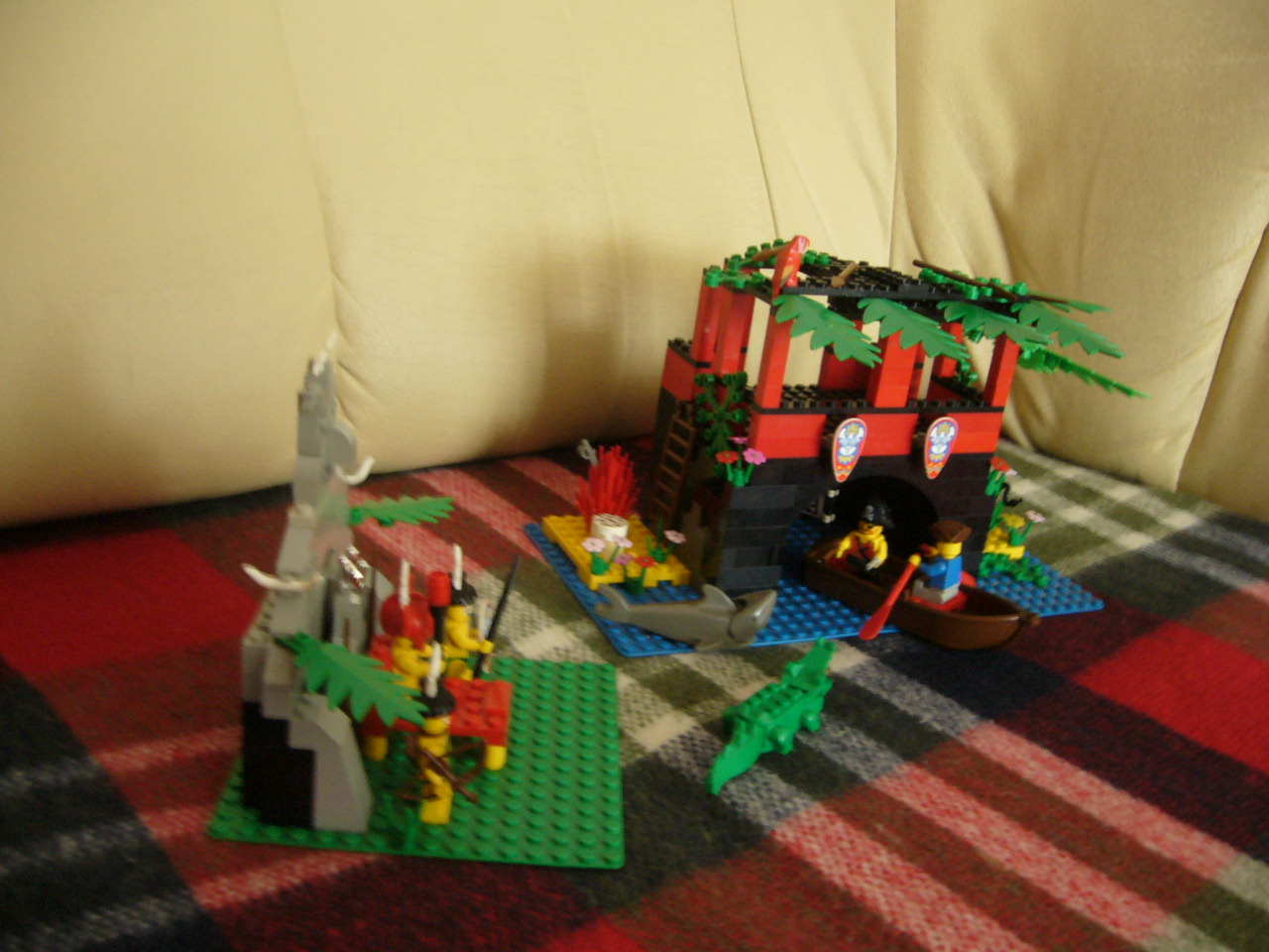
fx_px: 1283
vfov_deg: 40.7
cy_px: 476
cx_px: 634
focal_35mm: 35
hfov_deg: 52.6
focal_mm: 5.8
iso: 200
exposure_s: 1/3.2
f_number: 2.8
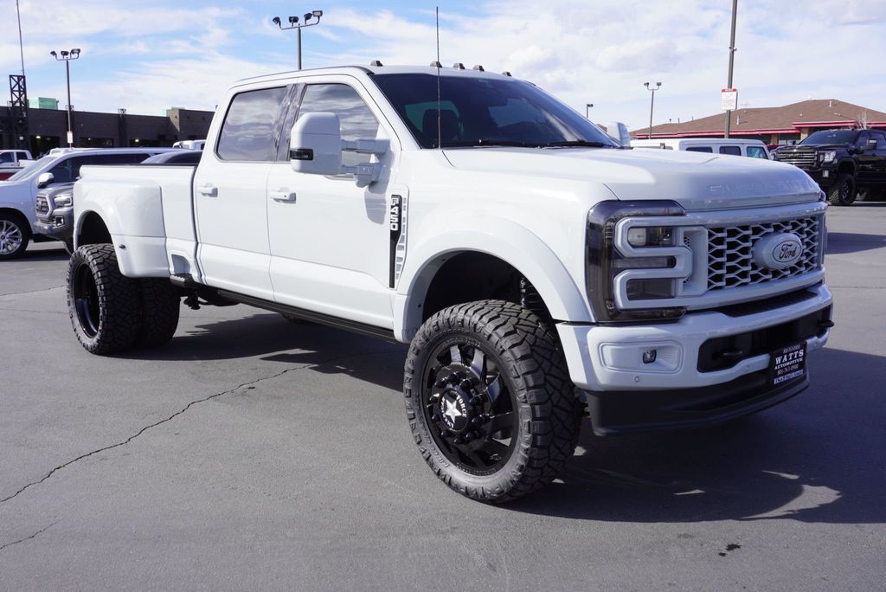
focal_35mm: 34
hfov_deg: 55.1
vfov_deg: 38.4
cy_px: 296
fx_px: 850
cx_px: 443
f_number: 10
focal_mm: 23
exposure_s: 1/125
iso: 100
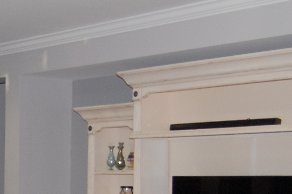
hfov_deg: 19.5
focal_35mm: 100
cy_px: 230
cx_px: -31
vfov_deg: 13.3
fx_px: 810
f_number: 3.5
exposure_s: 1/60
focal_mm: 18
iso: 400
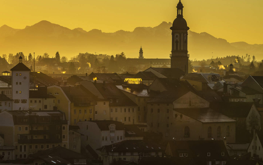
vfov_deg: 6.8
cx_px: 116
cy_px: 64
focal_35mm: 194
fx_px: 1391
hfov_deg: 10.8
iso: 160
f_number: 11
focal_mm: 107.5
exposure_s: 1/320
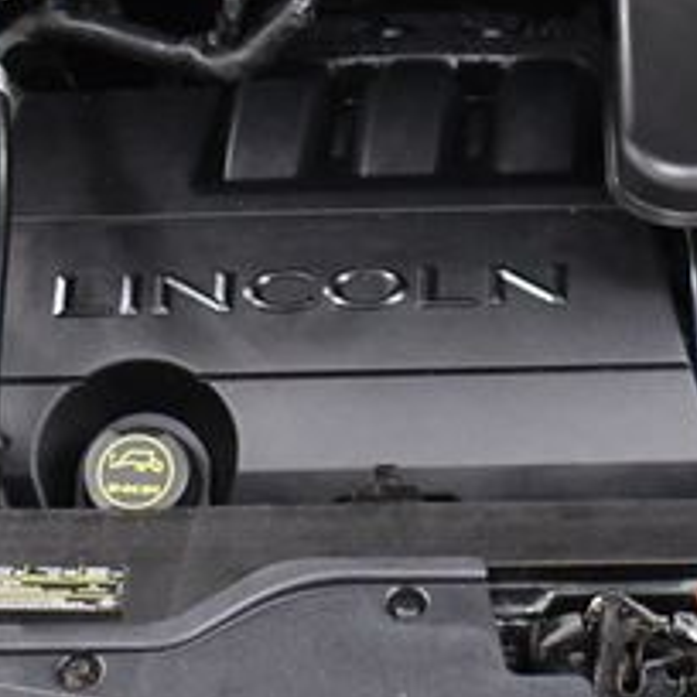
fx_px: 2187
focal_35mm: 96
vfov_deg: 18.0
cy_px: 198
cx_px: 571
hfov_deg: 17.9
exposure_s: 1/125
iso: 2800
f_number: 3.5
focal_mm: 18
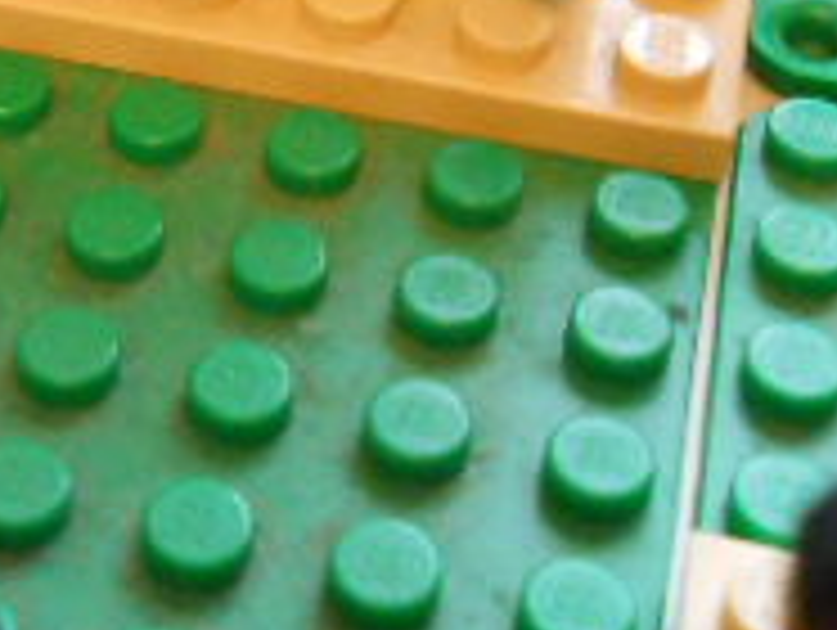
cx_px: 162
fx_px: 2494
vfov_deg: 14.1
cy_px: -68
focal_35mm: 103
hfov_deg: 18.9
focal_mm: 5.3
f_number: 3.8
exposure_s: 1/8
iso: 800
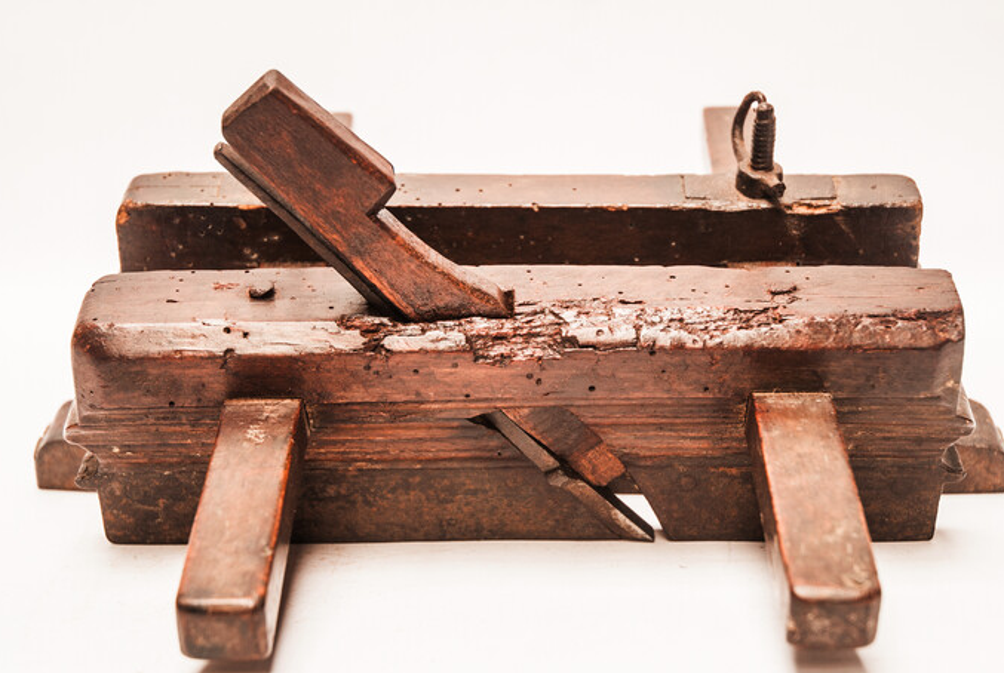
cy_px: 348
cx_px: 547
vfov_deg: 17.6
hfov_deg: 25.9
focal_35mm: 78
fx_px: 2179
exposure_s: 1/8
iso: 100
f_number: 4.2
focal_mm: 44
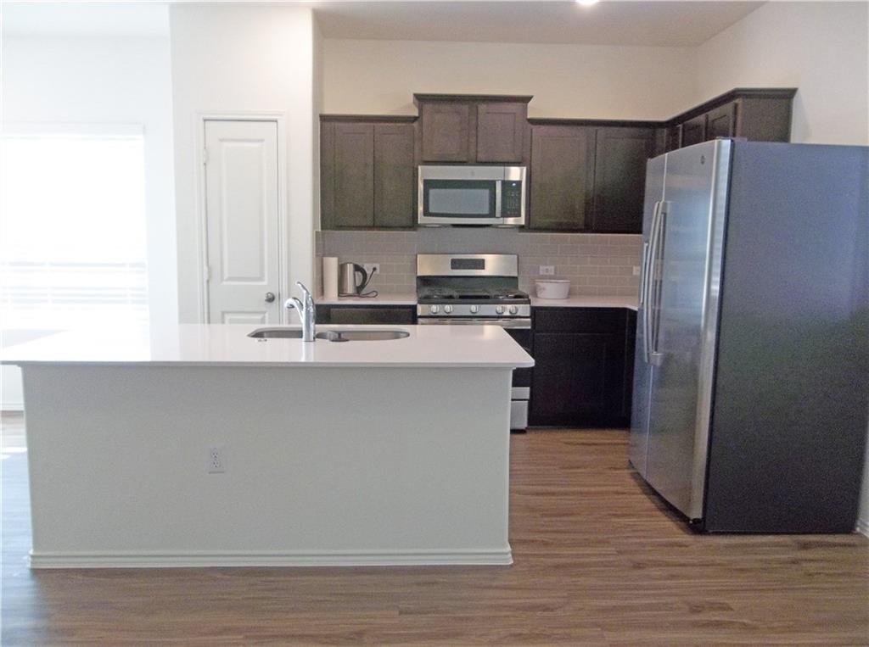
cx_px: 434
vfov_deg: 51.2
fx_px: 676
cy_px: 324
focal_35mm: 27
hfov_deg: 65.4
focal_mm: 4.9
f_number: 3.5
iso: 152
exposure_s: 1/30
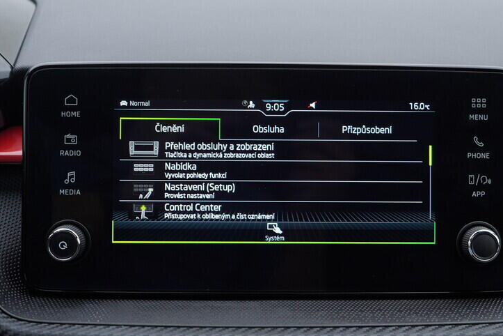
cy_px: 138
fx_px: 713
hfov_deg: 38.8
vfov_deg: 26.4
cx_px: 277
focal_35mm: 51
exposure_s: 1/60
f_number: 3.2
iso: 125
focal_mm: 24
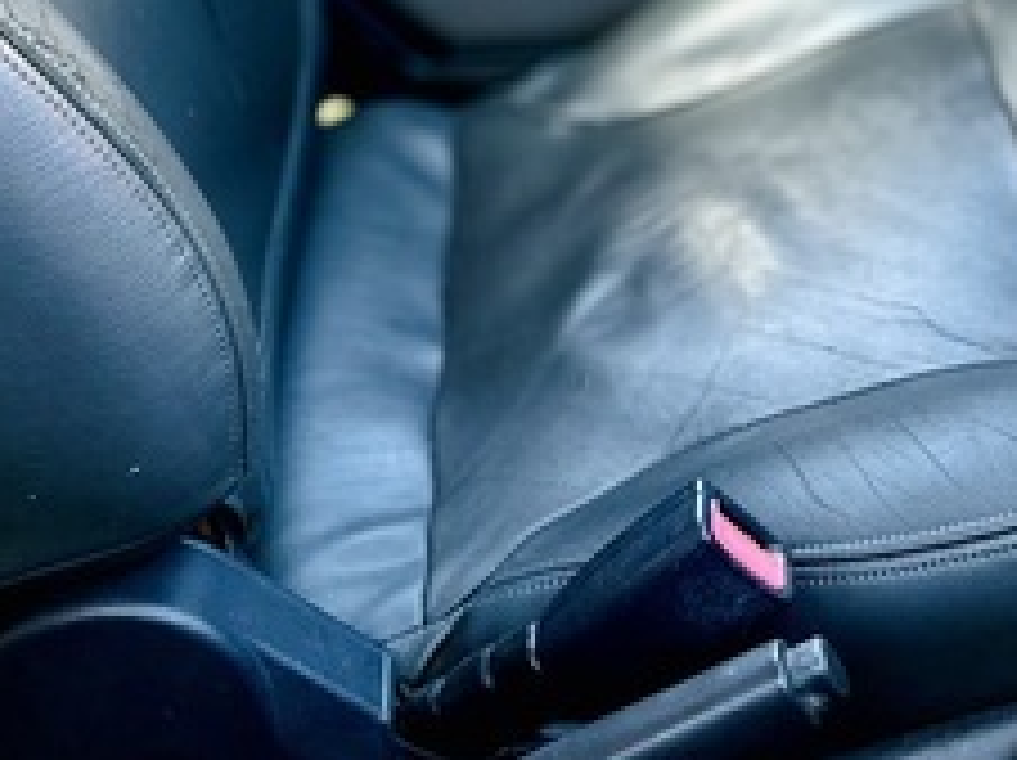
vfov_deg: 16.3
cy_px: -261
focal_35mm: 85
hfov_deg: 22.8
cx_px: 774
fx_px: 2495
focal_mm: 6.86
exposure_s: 1/118
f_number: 1.78
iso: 250
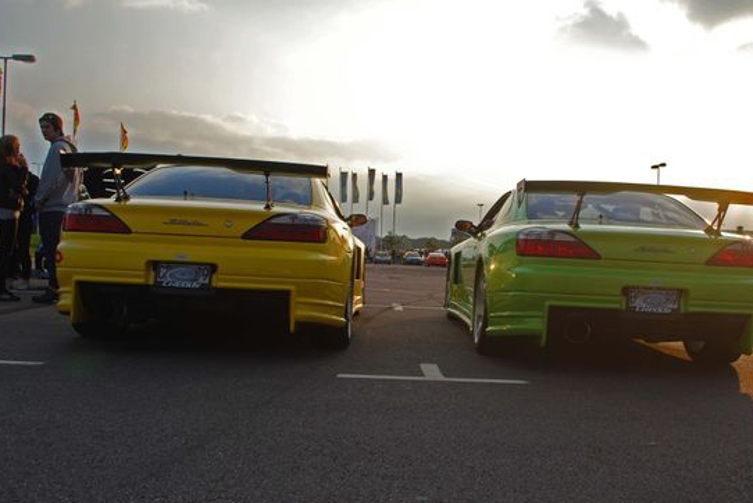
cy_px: 253
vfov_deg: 34.2
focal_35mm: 39
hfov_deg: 49.4
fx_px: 816
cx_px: 428
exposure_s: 1/200
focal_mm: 22
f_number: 7.1
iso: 100
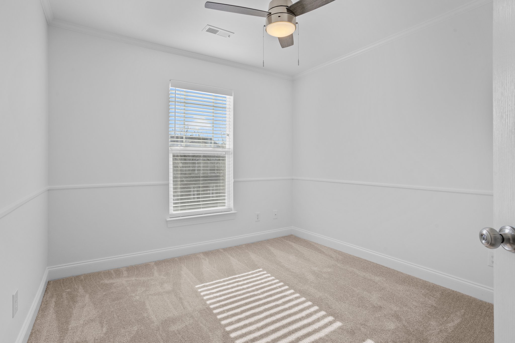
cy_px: 172
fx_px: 243
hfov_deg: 93.3
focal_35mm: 17
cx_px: 258
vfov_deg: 70.4
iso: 100
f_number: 10
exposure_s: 1/50
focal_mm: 17
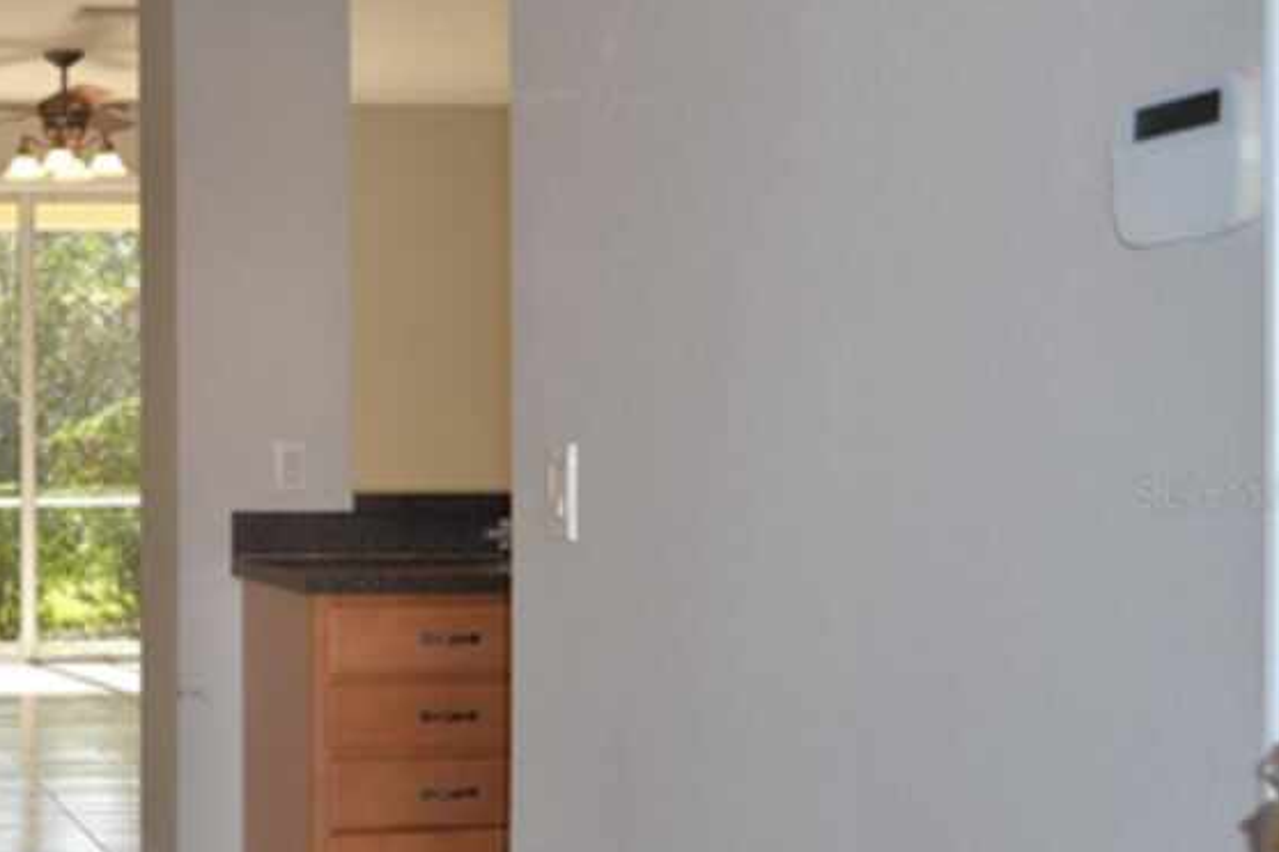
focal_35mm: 62
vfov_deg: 21.9
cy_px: 494
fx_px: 2202
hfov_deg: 28.9
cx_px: -172
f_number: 4
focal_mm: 18
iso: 200
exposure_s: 1/125
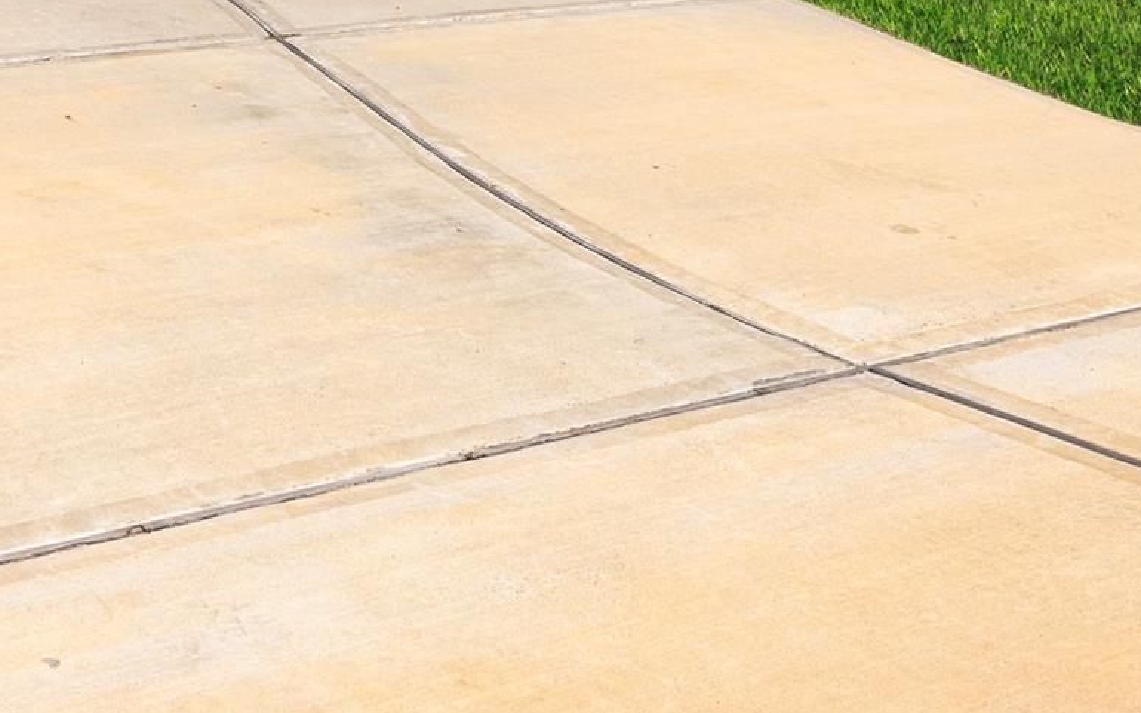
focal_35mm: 65
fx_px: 2021
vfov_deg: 18.2
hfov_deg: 30.7
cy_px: -286
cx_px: 212
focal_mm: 24
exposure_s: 1/250
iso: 100
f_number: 13
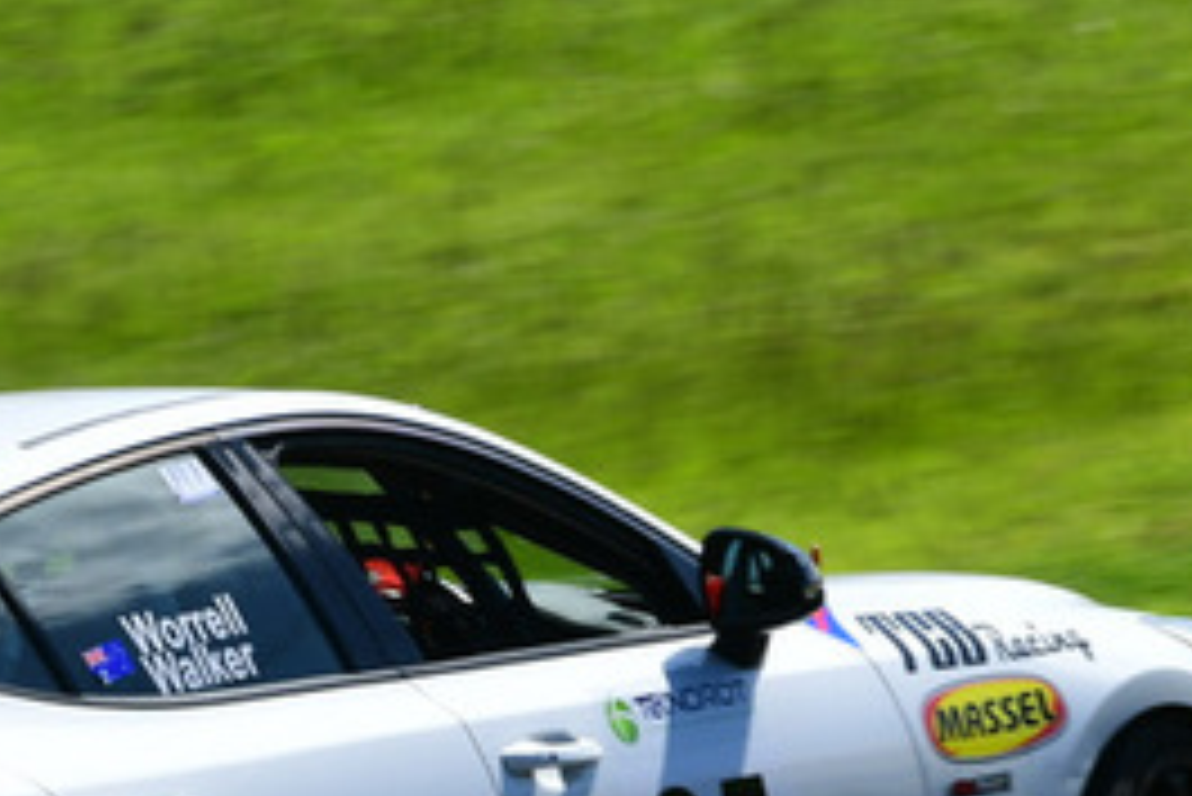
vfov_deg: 1.1
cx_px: -72
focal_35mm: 1268
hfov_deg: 1.6
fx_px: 42006
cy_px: 576
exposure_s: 1/250
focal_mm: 280
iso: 160
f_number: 11
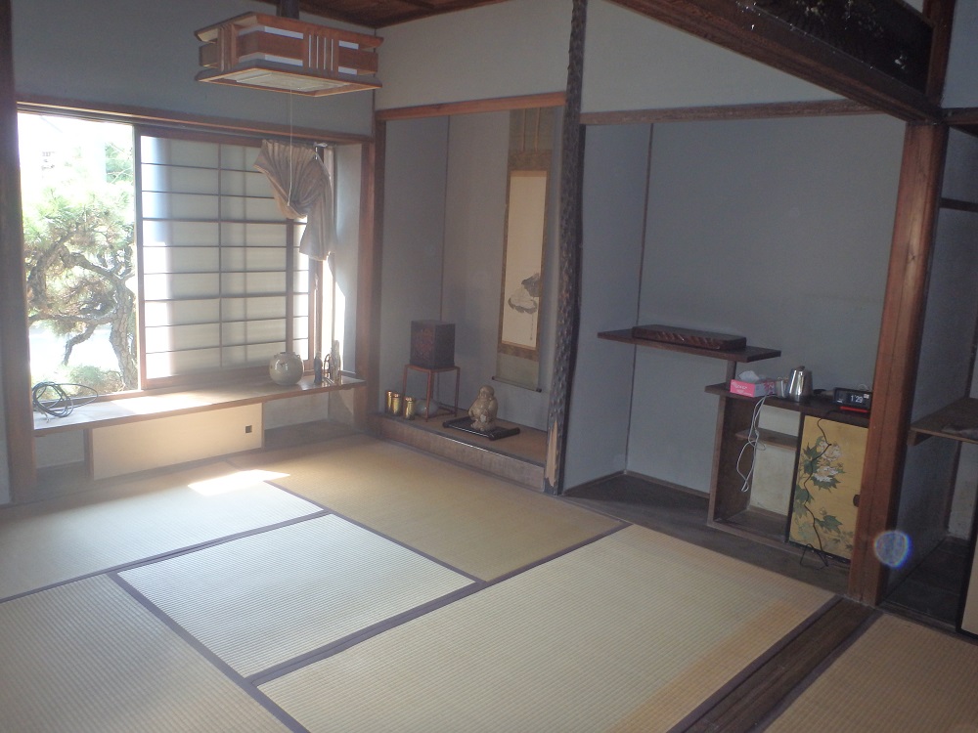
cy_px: 366
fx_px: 791
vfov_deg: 49.7
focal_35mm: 28
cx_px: 489
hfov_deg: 63.4
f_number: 3.9
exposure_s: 1/50
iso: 200
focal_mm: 5
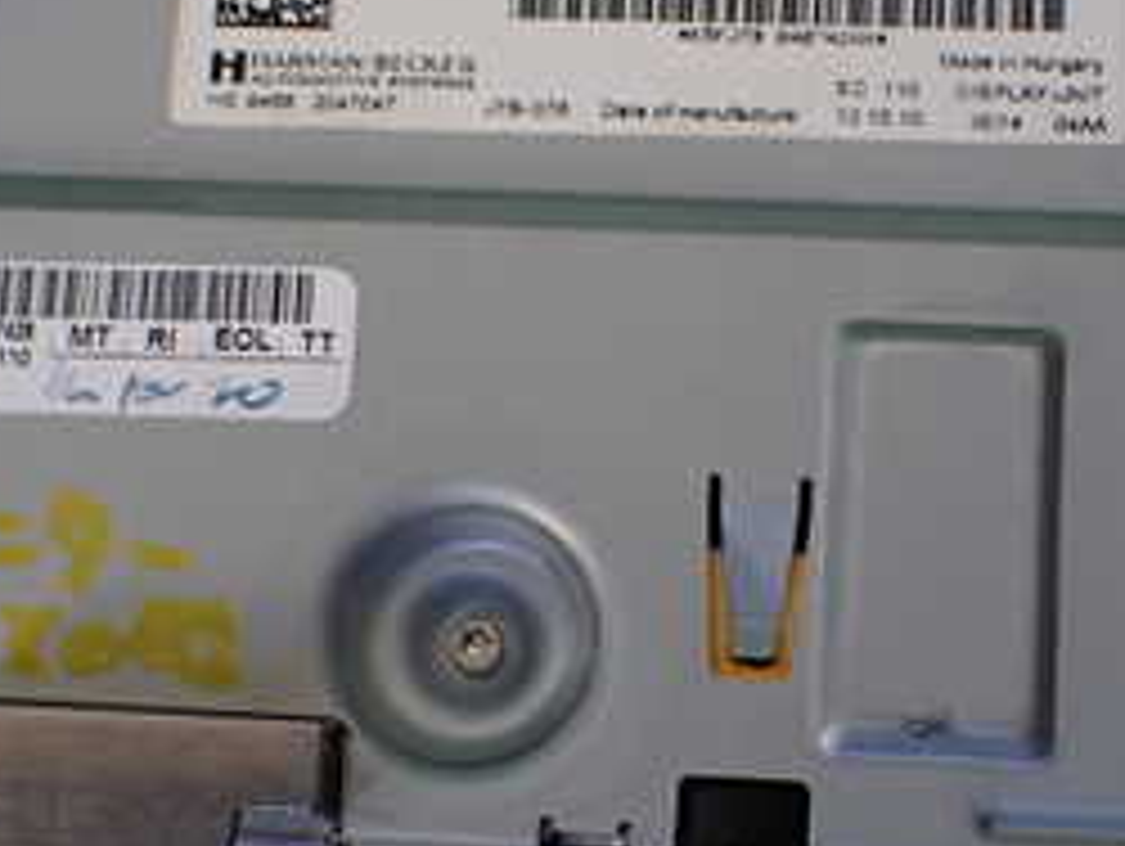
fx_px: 2342
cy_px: 472
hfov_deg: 27.0
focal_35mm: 72
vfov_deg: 20.5
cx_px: 630
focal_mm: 5.4
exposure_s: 1/125
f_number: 2.3
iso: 250
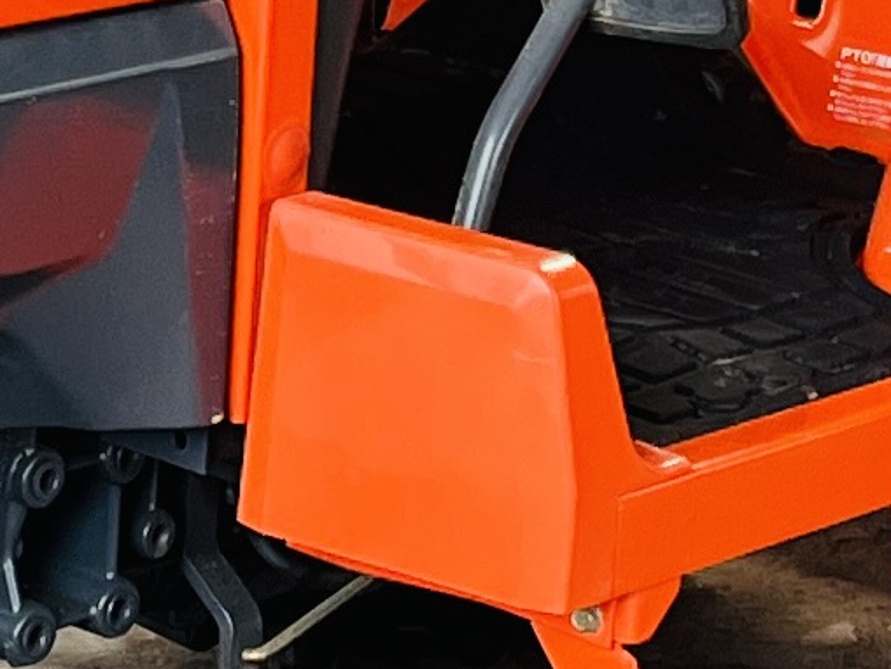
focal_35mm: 206
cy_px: -315
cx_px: 238
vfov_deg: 7.1
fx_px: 5304
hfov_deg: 9.6
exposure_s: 1/121
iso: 100
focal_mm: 5.1
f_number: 1.6
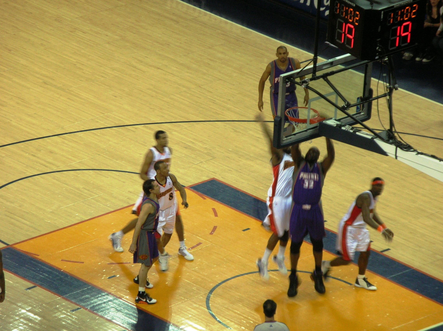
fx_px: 3874
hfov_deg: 6.5
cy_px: 166
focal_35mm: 303
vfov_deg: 4.9
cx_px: 222
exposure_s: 1/52
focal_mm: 50
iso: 105
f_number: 4.4
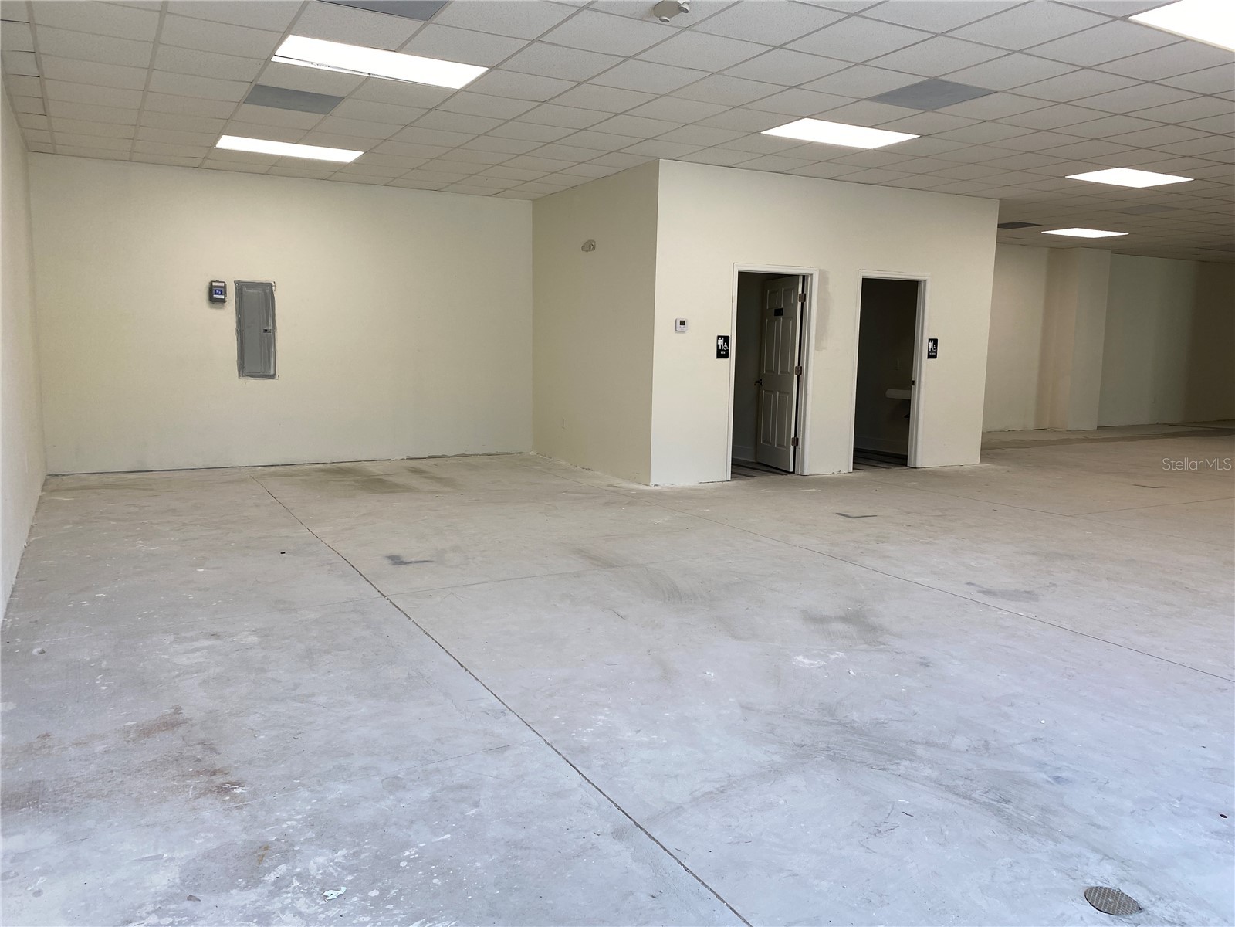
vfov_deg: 53.1
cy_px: 464
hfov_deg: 67.3
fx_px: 928
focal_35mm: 26
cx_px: 618
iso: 40
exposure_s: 1/120
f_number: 1.8
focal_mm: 4.25
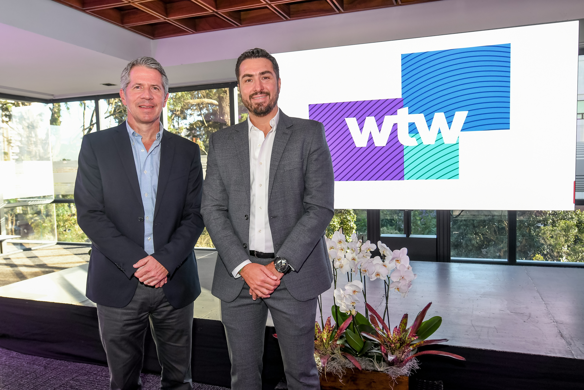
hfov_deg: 64.6
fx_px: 462
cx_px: 292
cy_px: 195
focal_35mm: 28
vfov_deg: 45.7
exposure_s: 1/80
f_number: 4
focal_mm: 19
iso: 500
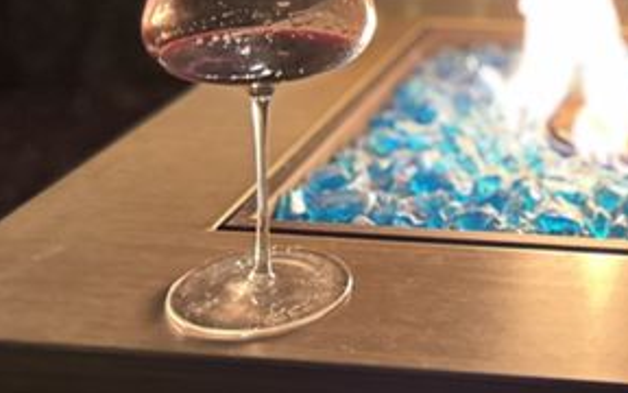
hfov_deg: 27.9
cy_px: -192
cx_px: 641
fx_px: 1181
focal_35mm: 69
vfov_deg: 17.1
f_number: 1.5
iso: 500
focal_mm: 5.7
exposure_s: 1/60
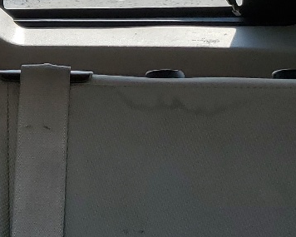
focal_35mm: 114
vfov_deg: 13.3
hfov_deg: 15.1
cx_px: -200
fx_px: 999
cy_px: -12
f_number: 1.5
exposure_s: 1/417
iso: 50
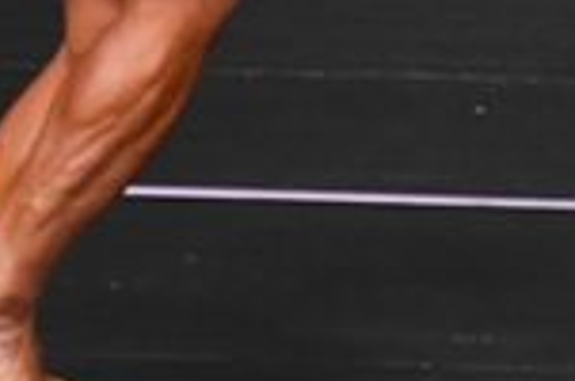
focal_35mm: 1773
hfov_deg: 1.2
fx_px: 28259
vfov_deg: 0.8
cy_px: -244
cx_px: 824
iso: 4000
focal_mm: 230
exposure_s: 1/400
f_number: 5.6
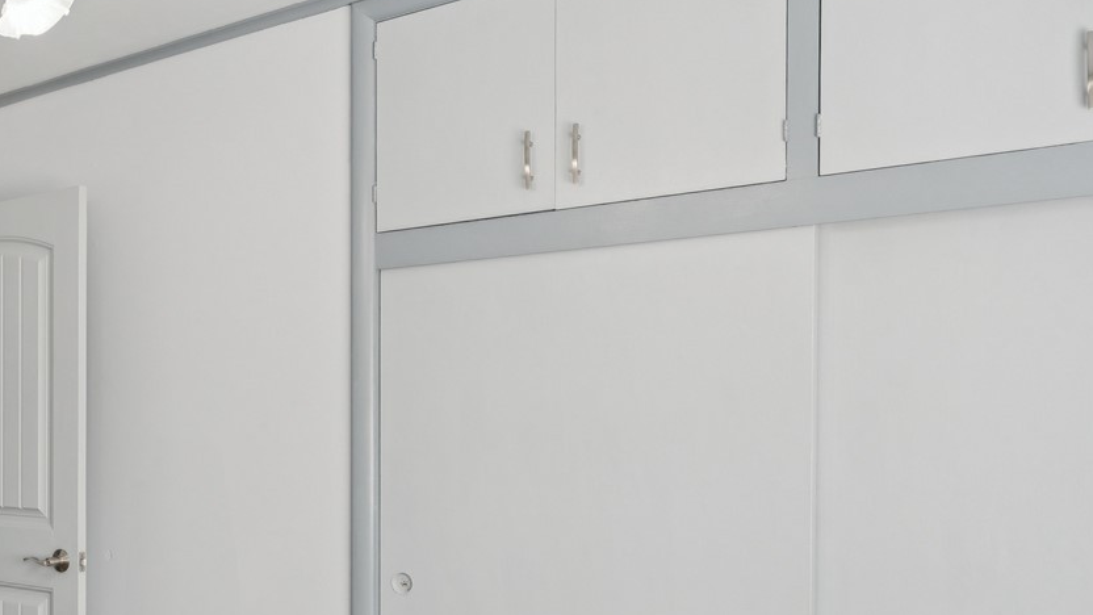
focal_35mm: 41
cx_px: -78
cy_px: 430
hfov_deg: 40.8
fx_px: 1188
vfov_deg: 28.7
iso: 640
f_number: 8
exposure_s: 1/60
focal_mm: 16
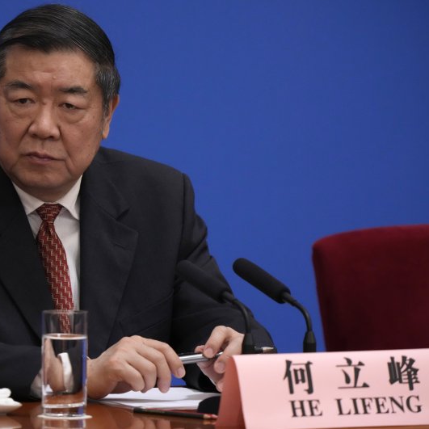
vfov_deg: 1.7
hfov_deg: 1.7
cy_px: 214
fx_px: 14372
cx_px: 148
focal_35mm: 1025
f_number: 5.6
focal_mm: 800
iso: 6400
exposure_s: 1/500
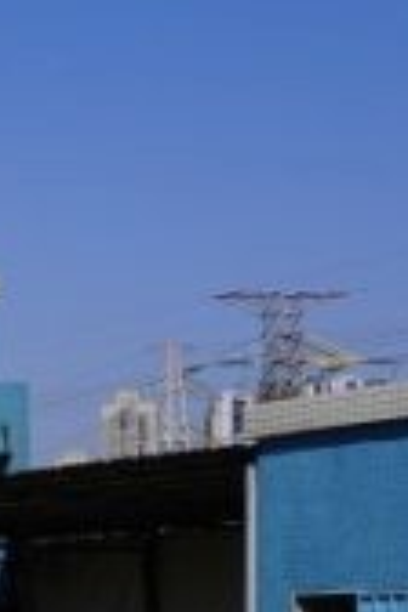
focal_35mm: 146
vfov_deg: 13.7
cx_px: -856
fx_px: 2482
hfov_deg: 8.0
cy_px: 709
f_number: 10
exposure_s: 1/320
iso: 100
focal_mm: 16
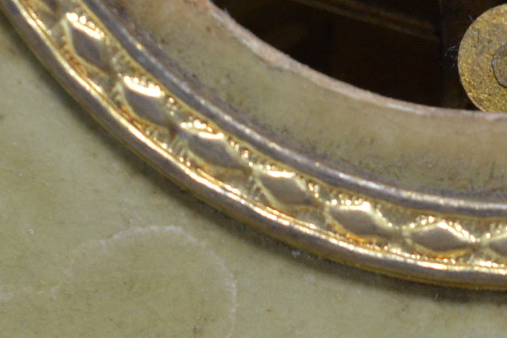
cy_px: 622
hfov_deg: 6.5
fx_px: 4460
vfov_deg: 4.3
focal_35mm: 317
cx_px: 436
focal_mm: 55
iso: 800
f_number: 9
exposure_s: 1/80
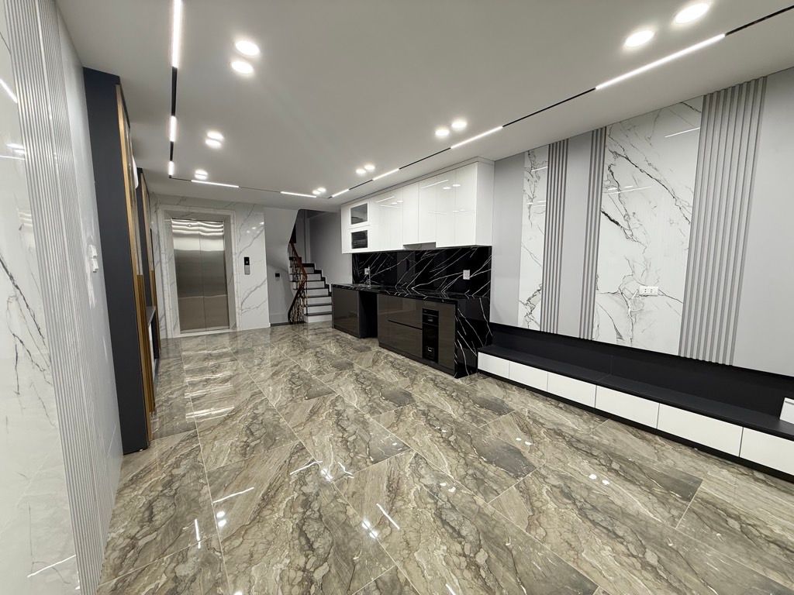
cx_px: 397
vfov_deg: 85.7
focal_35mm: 14
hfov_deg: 102.1
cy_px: 298
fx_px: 321
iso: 125
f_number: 2.2
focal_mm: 2.22
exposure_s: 1/100
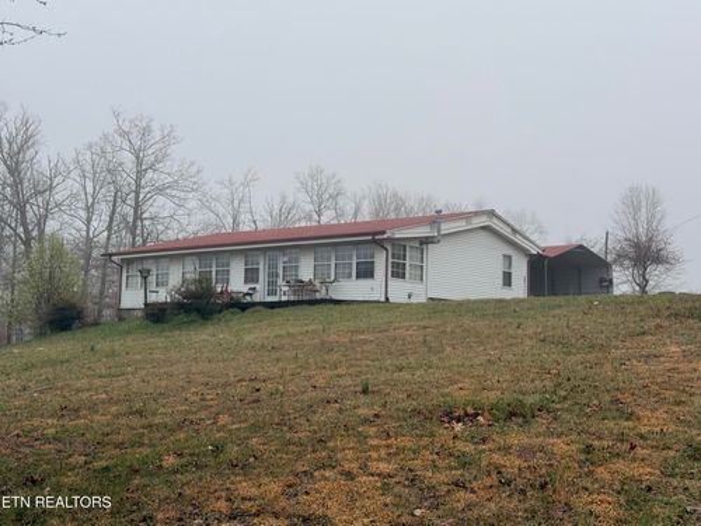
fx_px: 972
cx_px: 350
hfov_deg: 39.7
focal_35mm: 48
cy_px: 263
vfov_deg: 30.3
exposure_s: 1/4878
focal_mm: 6.76
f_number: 1.78
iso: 64
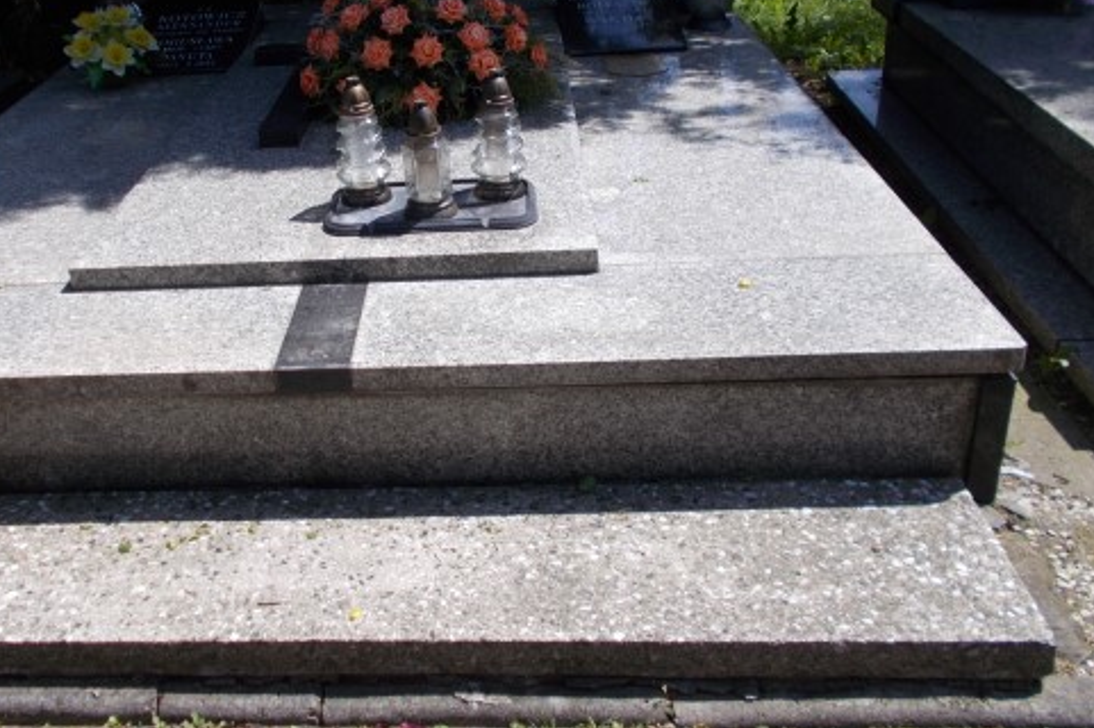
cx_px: 448
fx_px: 1093
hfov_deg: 52.9
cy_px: 259
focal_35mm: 36
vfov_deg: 36.5
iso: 80
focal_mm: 4.6
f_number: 8
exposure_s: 1/125
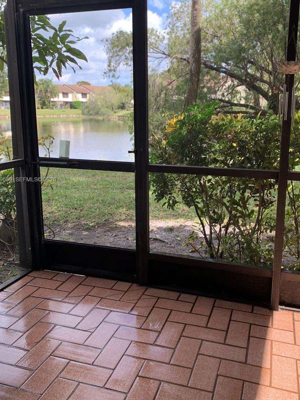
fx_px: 358
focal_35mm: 31
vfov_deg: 58.2
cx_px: 161
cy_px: 180
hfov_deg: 45.4
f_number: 1.8
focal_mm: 4.25
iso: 25
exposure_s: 1/202
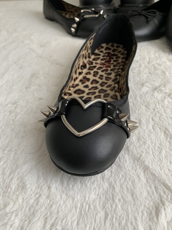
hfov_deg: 53.1
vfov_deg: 67.3
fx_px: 172
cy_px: 115
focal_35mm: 26
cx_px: 86
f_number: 1.8
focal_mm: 4.25
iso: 125
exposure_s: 1/60
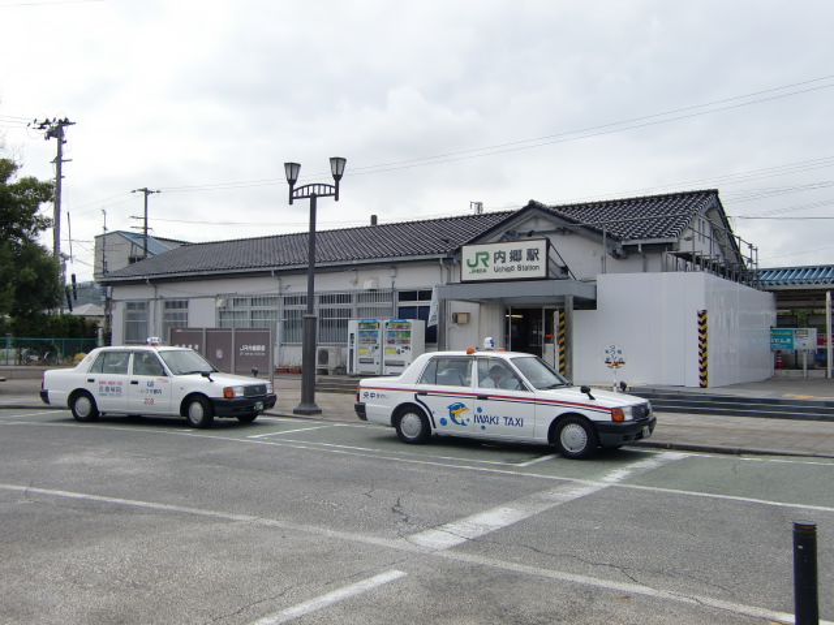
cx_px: 417
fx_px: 795
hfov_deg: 55.4
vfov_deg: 42.9
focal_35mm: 33
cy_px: 312
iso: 64
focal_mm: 5.8
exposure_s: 1/160
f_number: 7.2
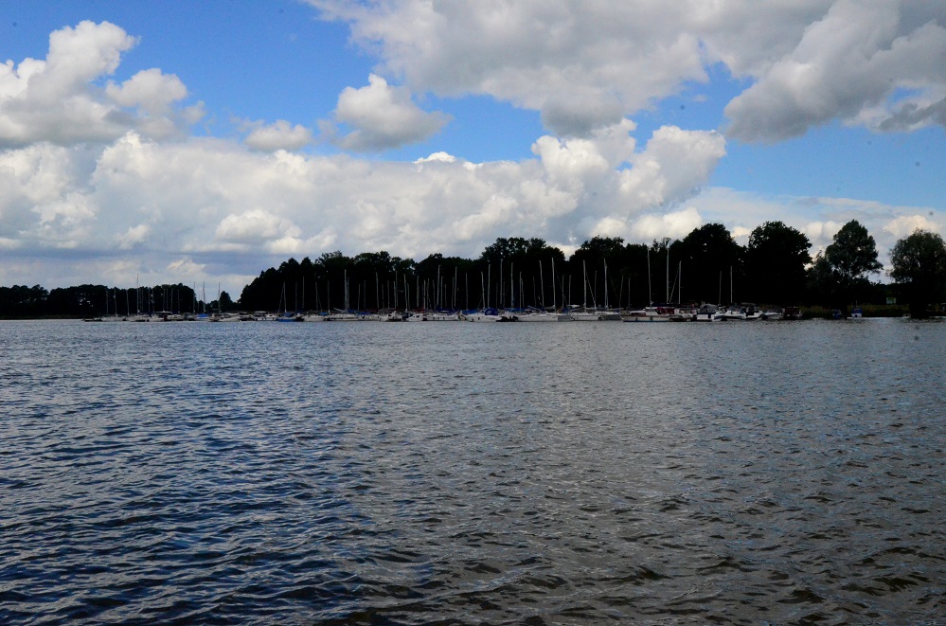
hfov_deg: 53.2
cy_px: 313
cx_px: 473
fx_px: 944
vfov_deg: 36.7
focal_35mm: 36
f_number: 20
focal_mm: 24
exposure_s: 1/1600
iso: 3200
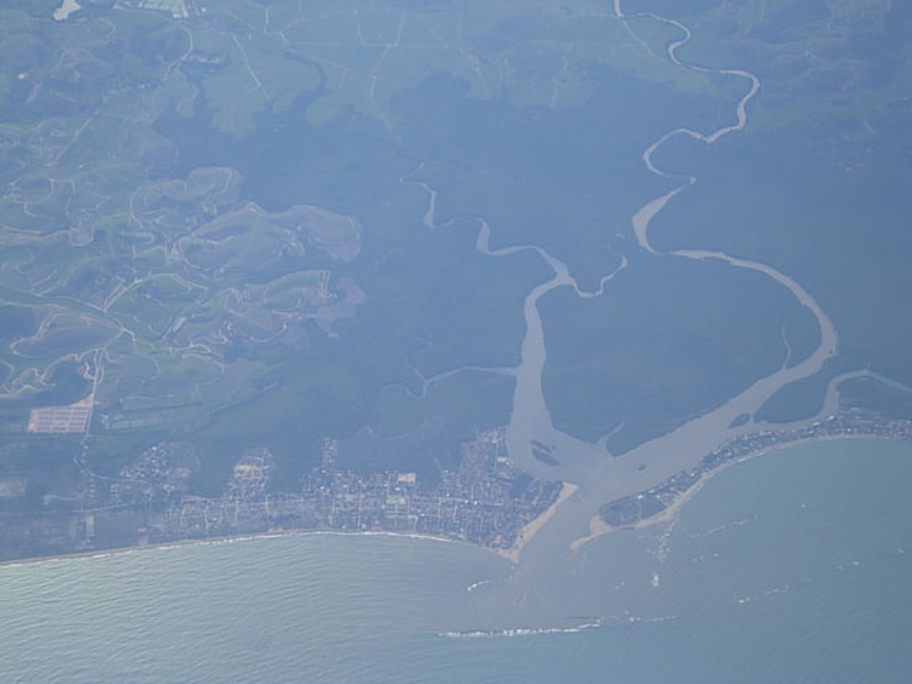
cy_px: 342
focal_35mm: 126
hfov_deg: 15.6
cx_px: 456
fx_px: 3320
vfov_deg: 11.8
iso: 50
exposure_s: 1/171
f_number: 5.3
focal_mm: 26.3
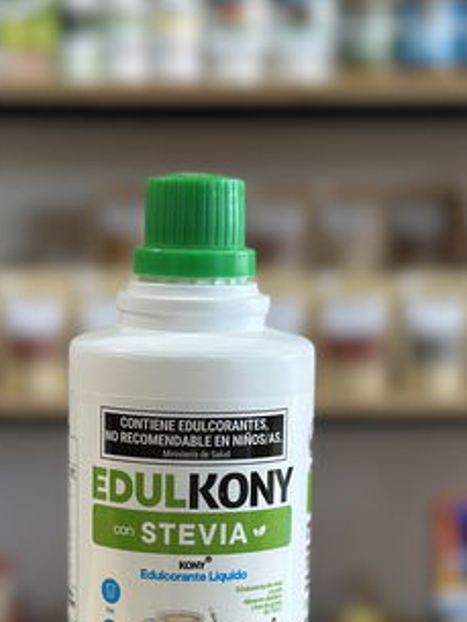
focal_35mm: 84
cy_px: 427
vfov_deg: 23.1
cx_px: 198
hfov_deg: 17.6
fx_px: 1510
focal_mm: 6.86
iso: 125
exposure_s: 1/60
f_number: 1.78
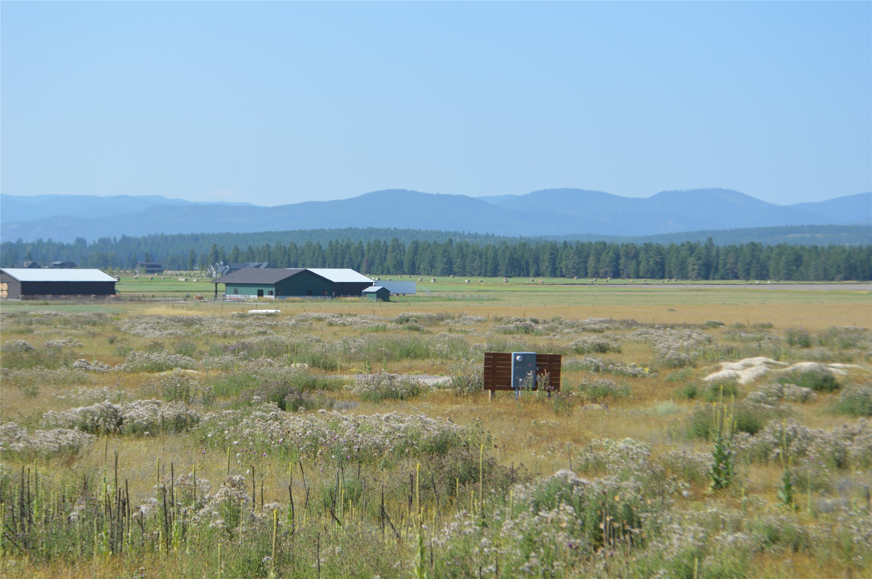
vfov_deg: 16.5
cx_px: 436
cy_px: 290
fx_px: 1996
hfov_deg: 24.6
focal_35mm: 82
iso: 100
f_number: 7.1
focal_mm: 55
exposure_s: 1/200
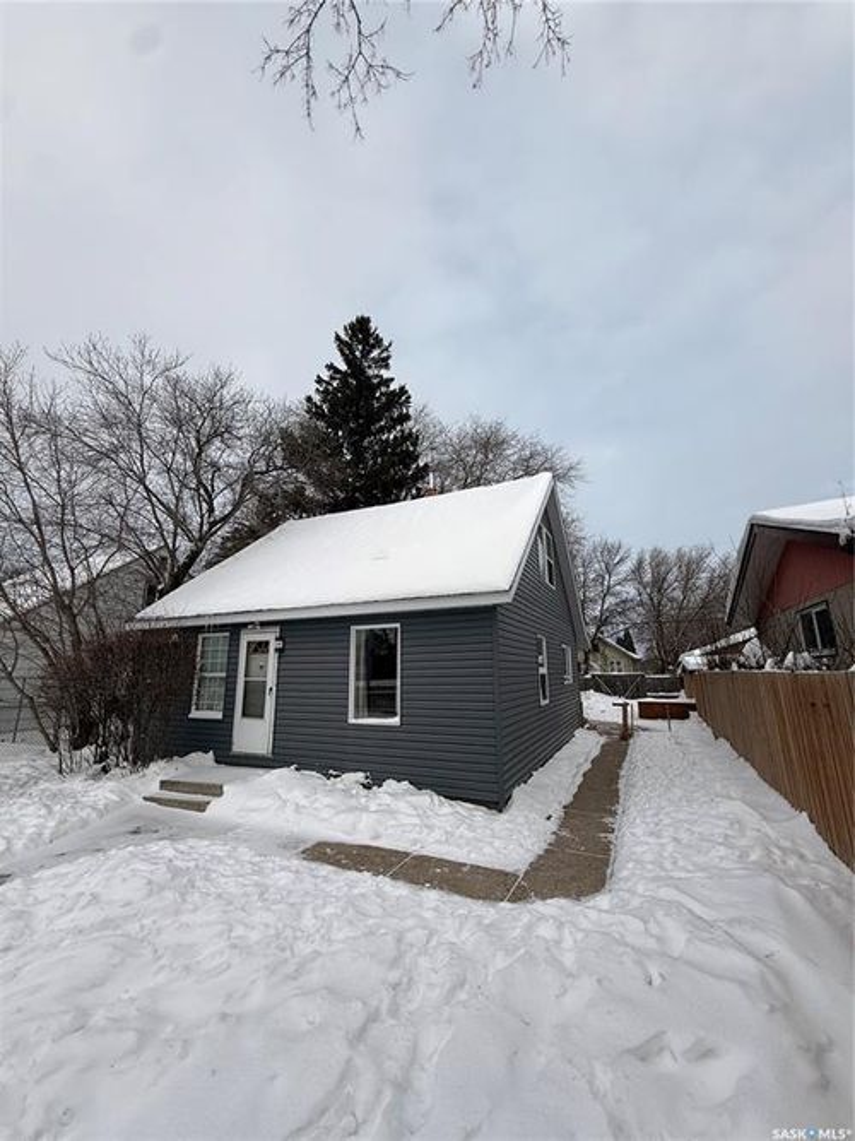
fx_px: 461
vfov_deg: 102.1
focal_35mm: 14
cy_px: 570
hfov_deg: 85.7
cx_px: 428
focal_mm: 2.22
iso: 50
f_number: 2.2
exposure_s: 1/942
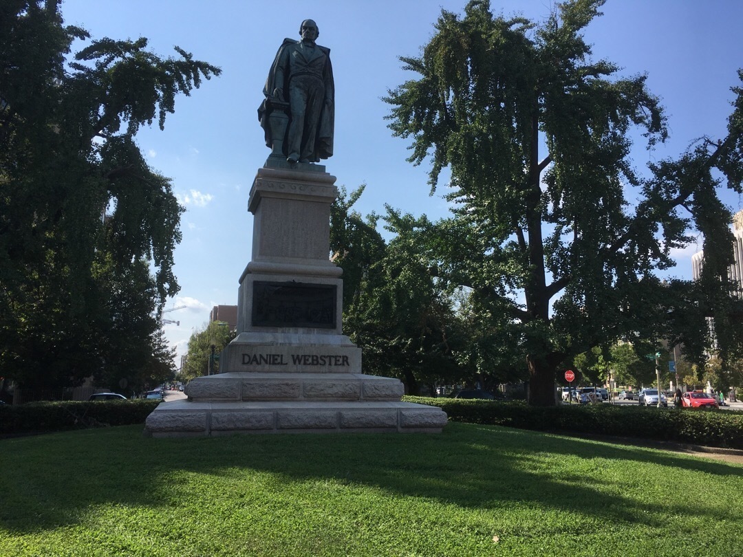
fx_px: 622
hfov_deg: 61.7
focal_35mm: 29
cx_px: 372
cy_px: 278
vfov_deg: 48.2
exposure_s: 1/1538
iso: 25
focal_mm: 4.15
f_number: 2.2
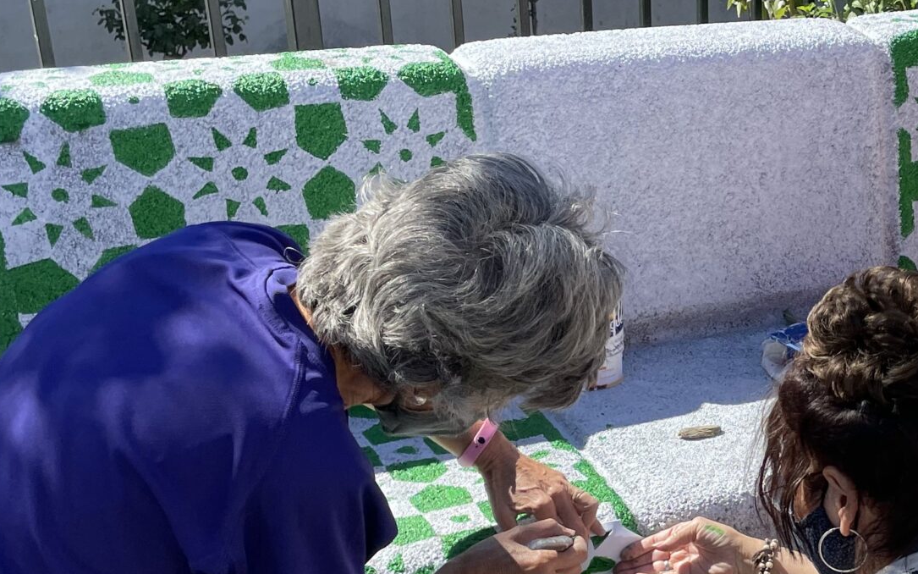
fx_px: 1626
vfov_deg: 19.8
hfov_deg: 29.6
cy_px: 445
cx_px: 895
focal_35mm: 65
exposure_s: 1/1490
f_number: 1.6
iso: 32
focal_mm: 4.2
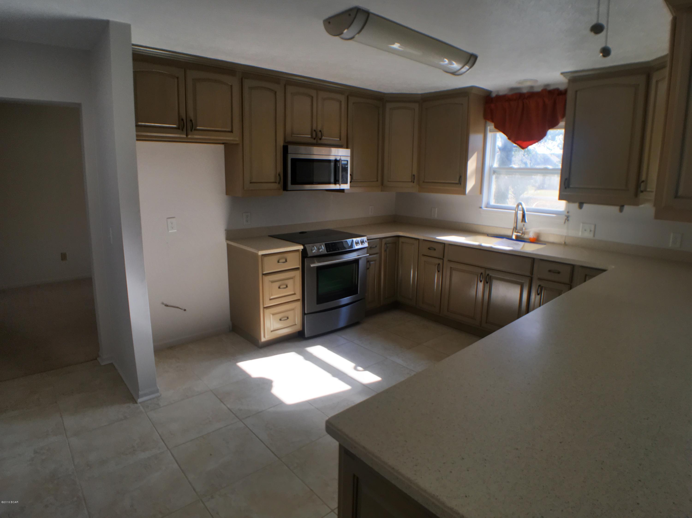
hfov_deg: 61.7
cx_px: 346
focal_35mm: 29
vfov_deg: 48.2
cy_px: 259
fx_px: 580
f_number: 2.2
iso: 25
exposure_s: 1/192
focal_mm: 4.15
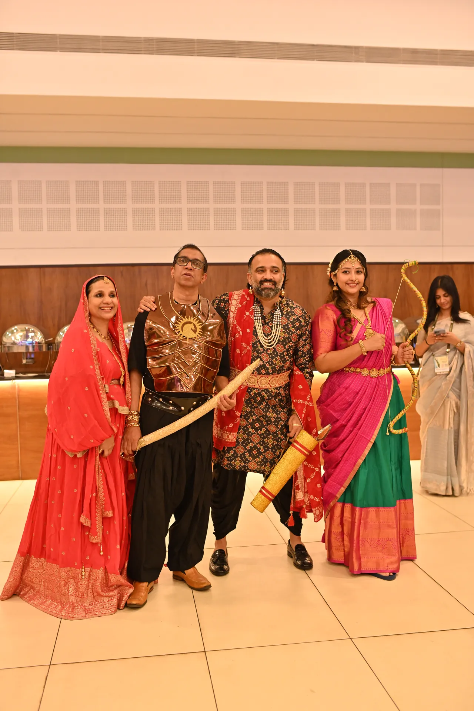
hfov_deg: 37.9
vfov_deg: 54.4
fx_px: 691
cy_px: 356
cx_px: 237
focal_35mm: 35
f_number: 2.2
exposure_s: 1/200
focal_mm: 35
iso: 1250
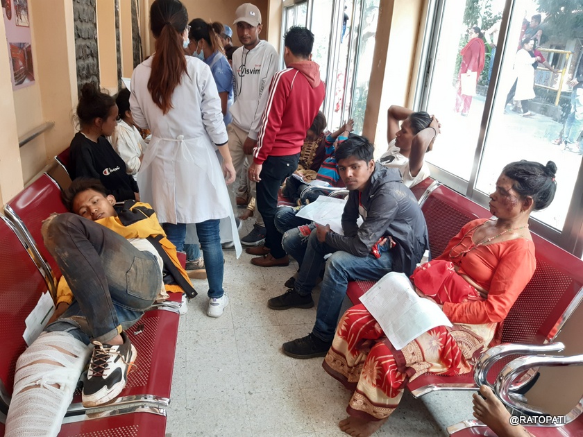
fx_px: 438
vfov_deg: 53.1
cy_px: 218
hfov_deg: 67.3
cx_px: 292
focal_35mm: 26
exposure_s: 1/50
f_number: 1.7
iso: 100
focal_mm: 3.92
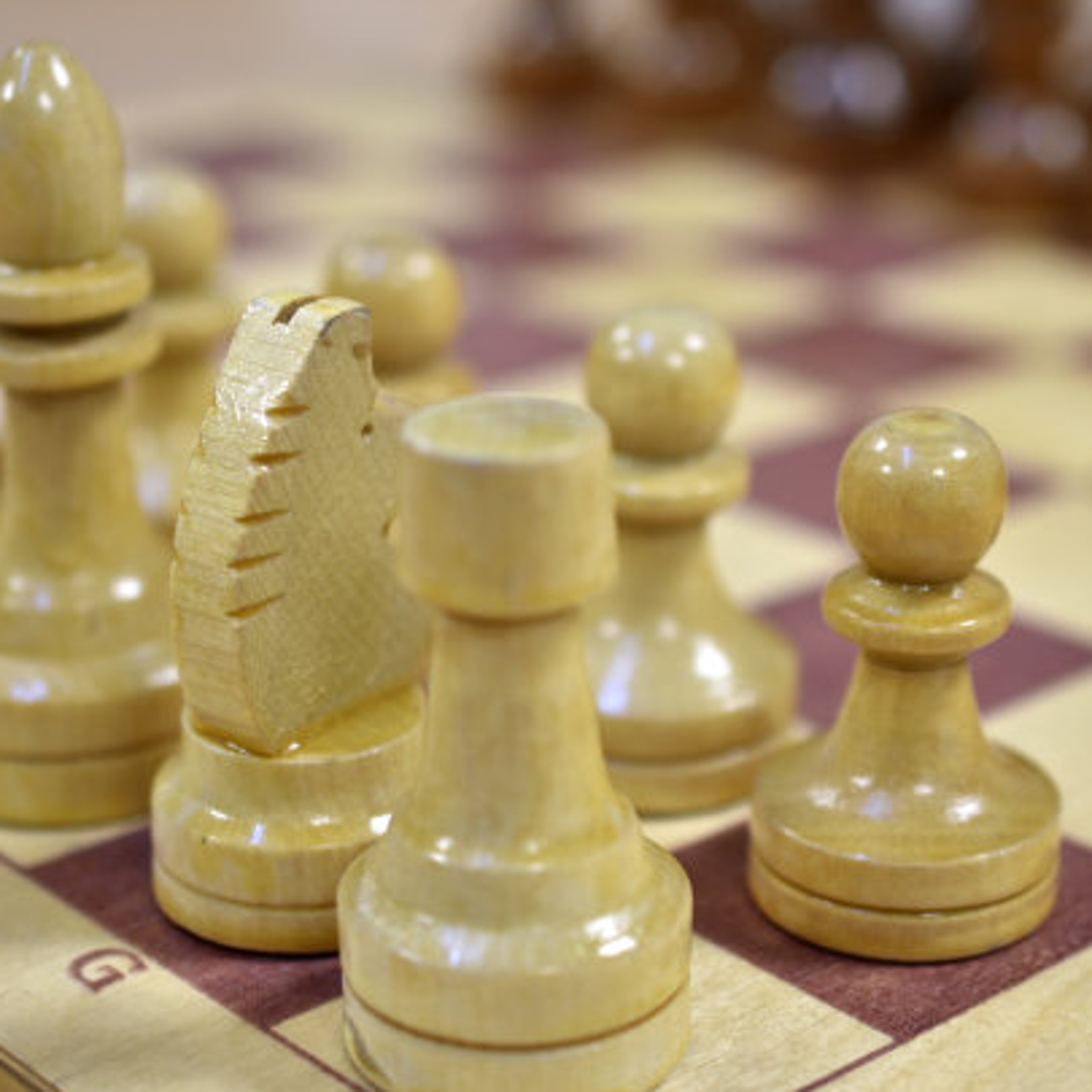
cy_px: 545
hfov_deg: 22.5
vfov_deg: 22.5
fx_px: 2748
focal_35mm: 77
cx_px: 553
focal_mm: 40
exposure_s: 1/40
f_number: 3
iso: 100
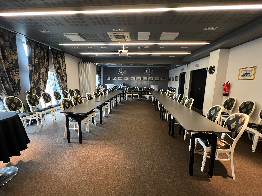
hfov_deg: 106.2
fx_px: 98
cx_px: 131
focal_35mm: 13
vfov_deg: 89.9
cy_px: 98
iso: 800
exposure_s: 1/50
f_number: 1.8
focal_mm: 1.57
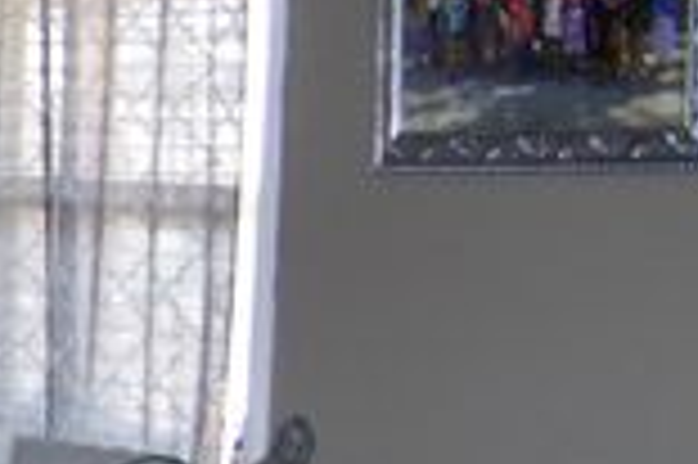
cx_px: -356
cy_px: 426
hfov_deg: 15.6
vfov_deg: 11.2
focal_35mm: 121
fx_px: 2344
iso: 200
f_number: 2.8
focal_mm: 5.85
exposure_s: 1/30
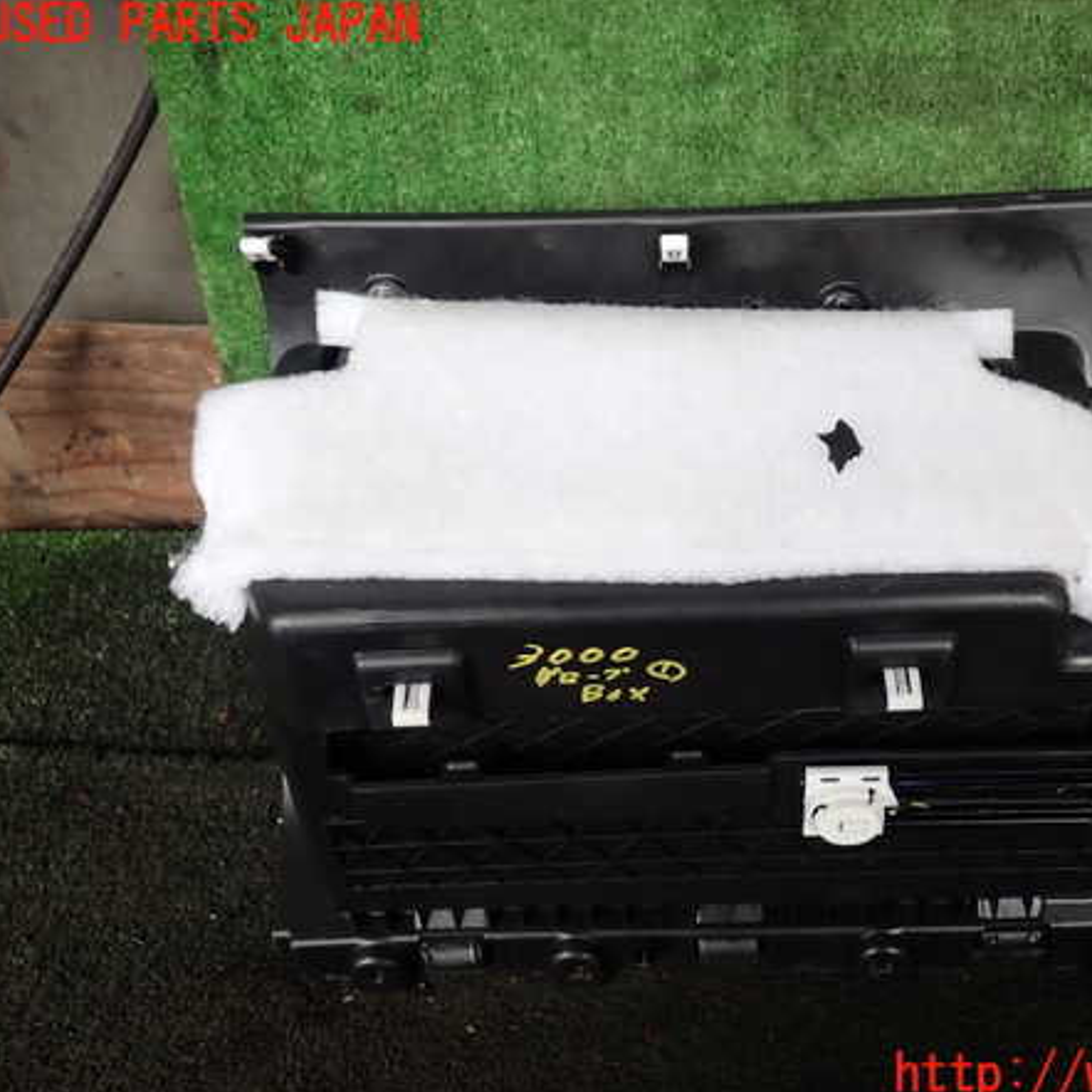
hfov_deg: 45.5
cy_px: 551
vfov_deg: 46.0
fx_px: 1285
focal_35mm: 36
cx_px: 712
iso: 100
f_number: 2.3
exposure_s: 1/60
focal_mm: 5.4
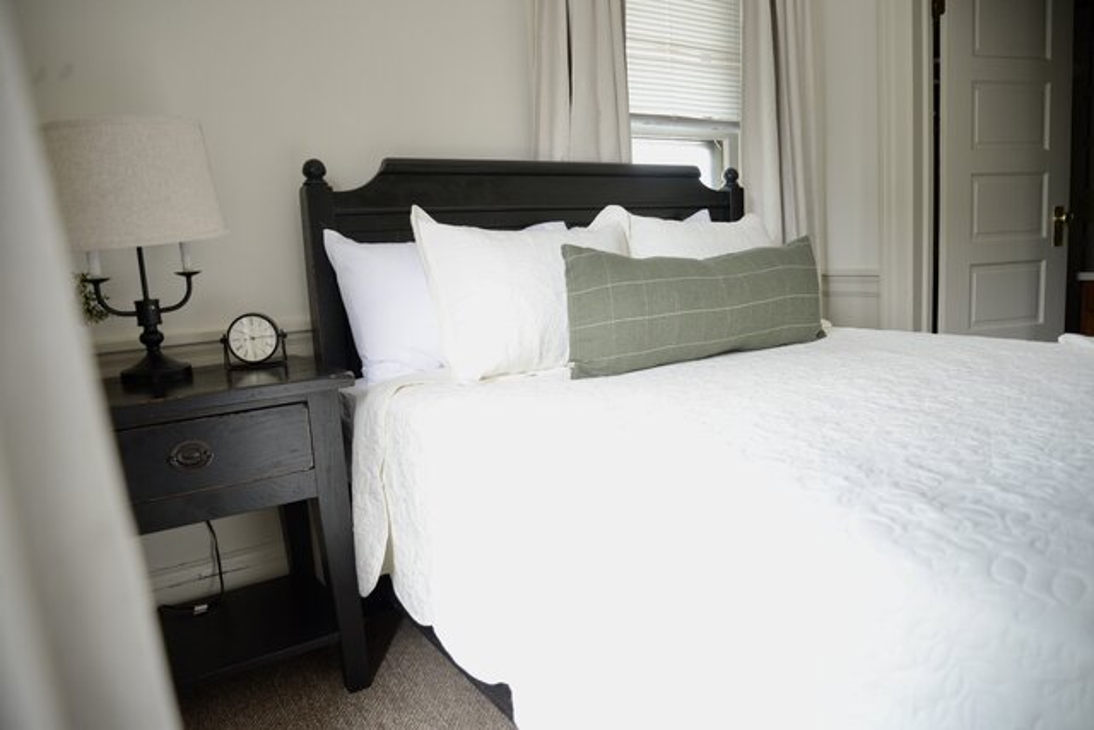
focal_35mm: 24
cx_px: 547
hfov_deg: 73.7
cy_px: 365
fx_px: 729
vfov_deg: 53.2
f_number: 3.5
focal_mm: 24
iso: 1000
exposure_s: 1/125
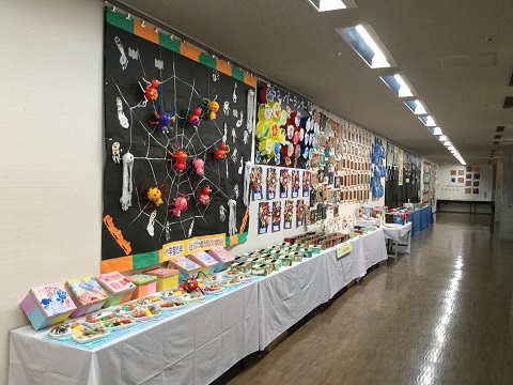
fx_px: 459
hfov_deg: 58.4
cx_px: 256
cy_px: 192
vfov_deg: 45.4
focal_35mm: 31
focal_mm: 3.3
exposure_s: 1/33
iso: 80
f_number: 2.4
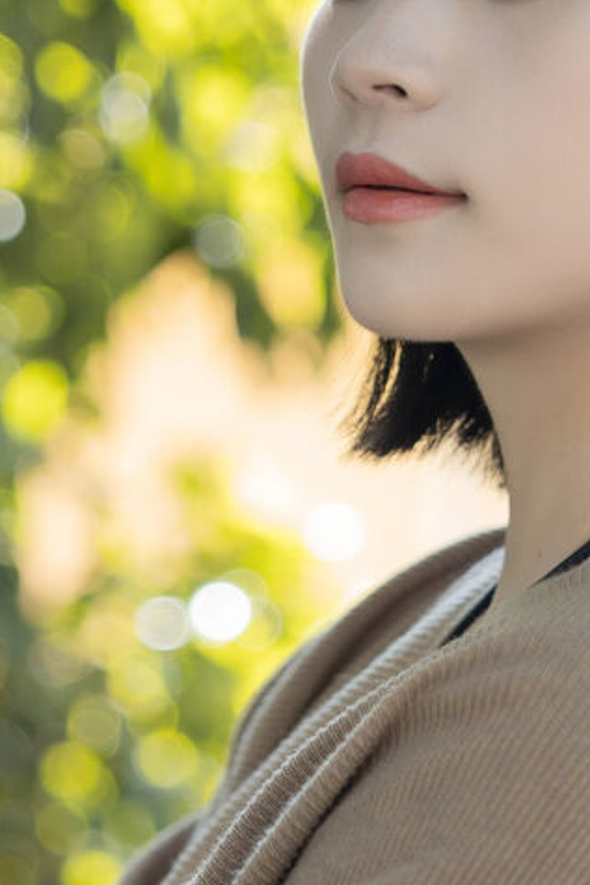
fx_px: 5306
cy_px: 266
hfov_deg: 6.4
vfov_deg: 9.5
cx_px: 101
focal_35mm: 216
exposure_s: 1/125
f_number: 2.8
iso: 160
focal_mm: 57
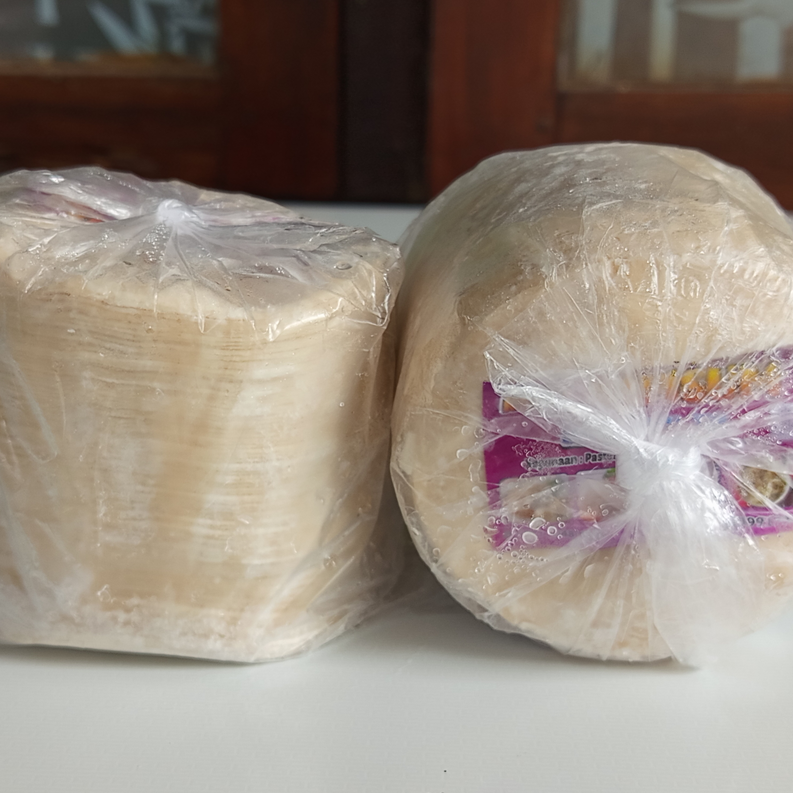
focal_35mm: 57
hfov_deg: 30.0
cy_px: 399
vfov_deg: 30.0
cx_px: 395
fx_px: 1477
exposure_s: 1/100
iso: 62
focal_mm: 5.24
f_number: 1.7
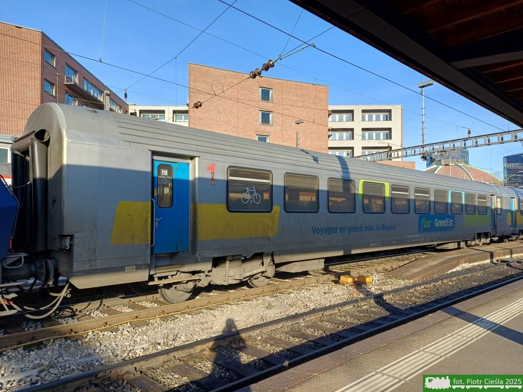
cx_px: 262
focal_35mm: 25
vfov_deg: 54.9
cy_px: 196
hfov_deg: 69.4
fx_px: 378
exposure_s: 1/665
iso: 50
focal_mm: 4.65
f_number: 1.8
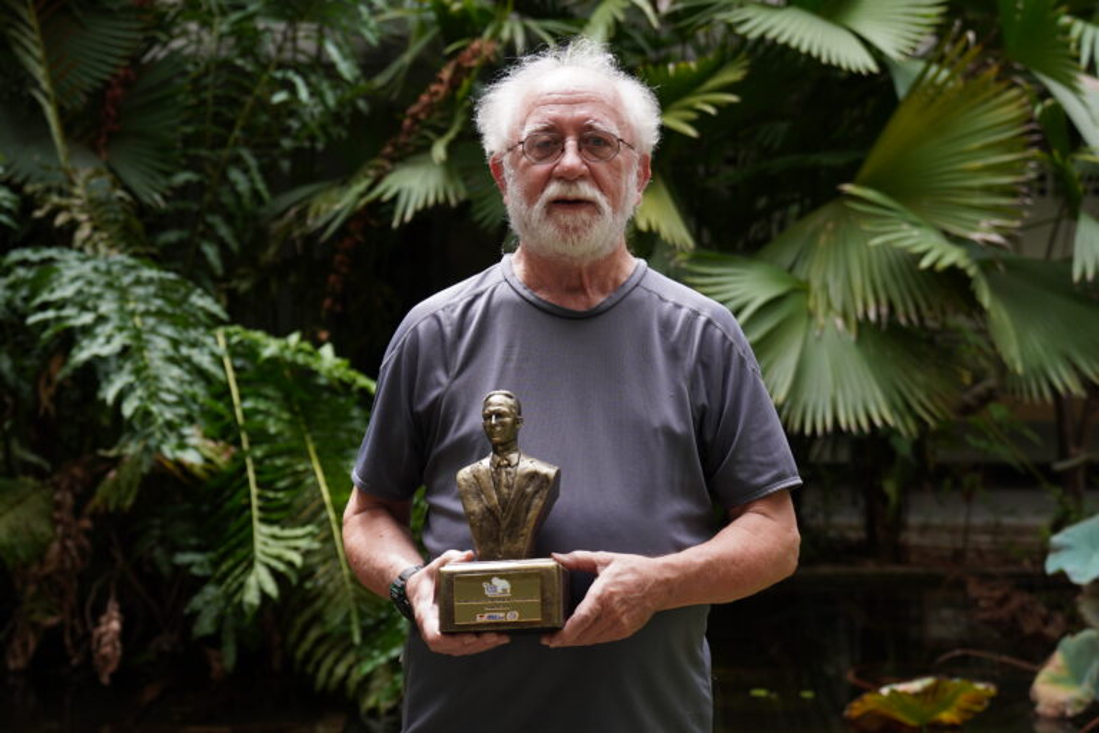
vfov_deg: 25.1
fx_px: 1648
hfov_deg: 36.9
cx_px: 550
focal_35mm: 54
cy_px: 366
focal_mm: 36
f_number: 2.8
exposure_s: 1/640
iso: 200
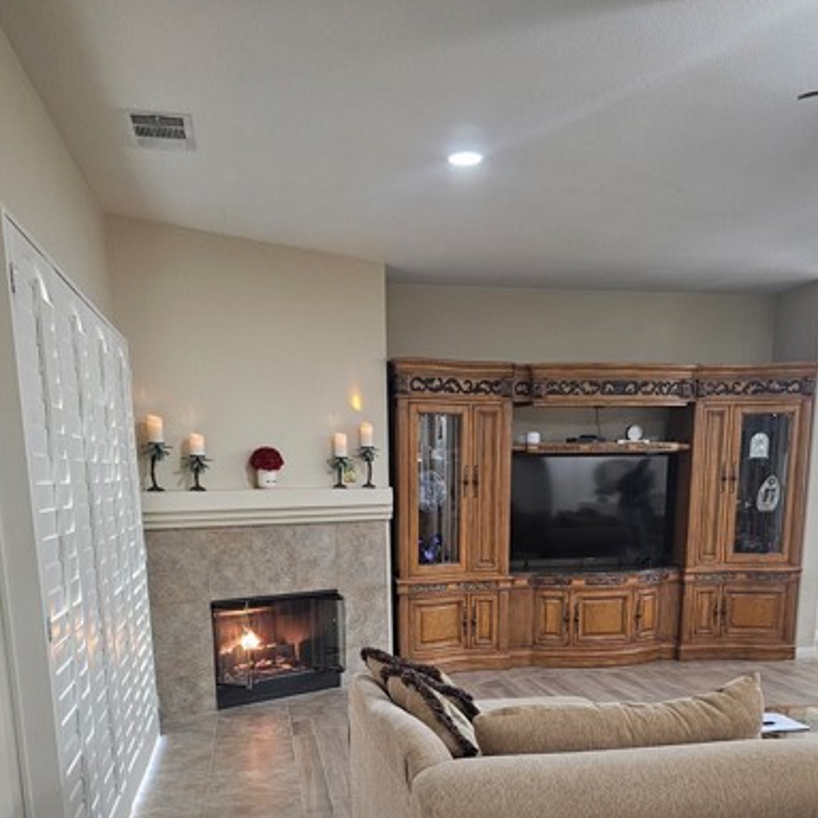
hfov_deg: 48.4
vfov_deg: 45.7
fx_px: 909
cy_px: 668
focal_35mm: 34
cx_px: 446
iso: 640
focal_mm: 6.3
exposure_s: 1/30
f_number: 1.7
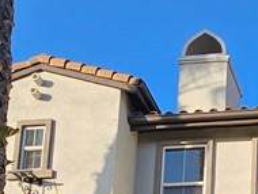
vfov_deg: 15.2
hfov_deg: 23.6
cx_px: 357
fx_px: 522
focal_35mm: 70
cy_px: 430
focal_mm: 2.2
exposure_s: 1/1182
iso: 50
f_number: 2.2
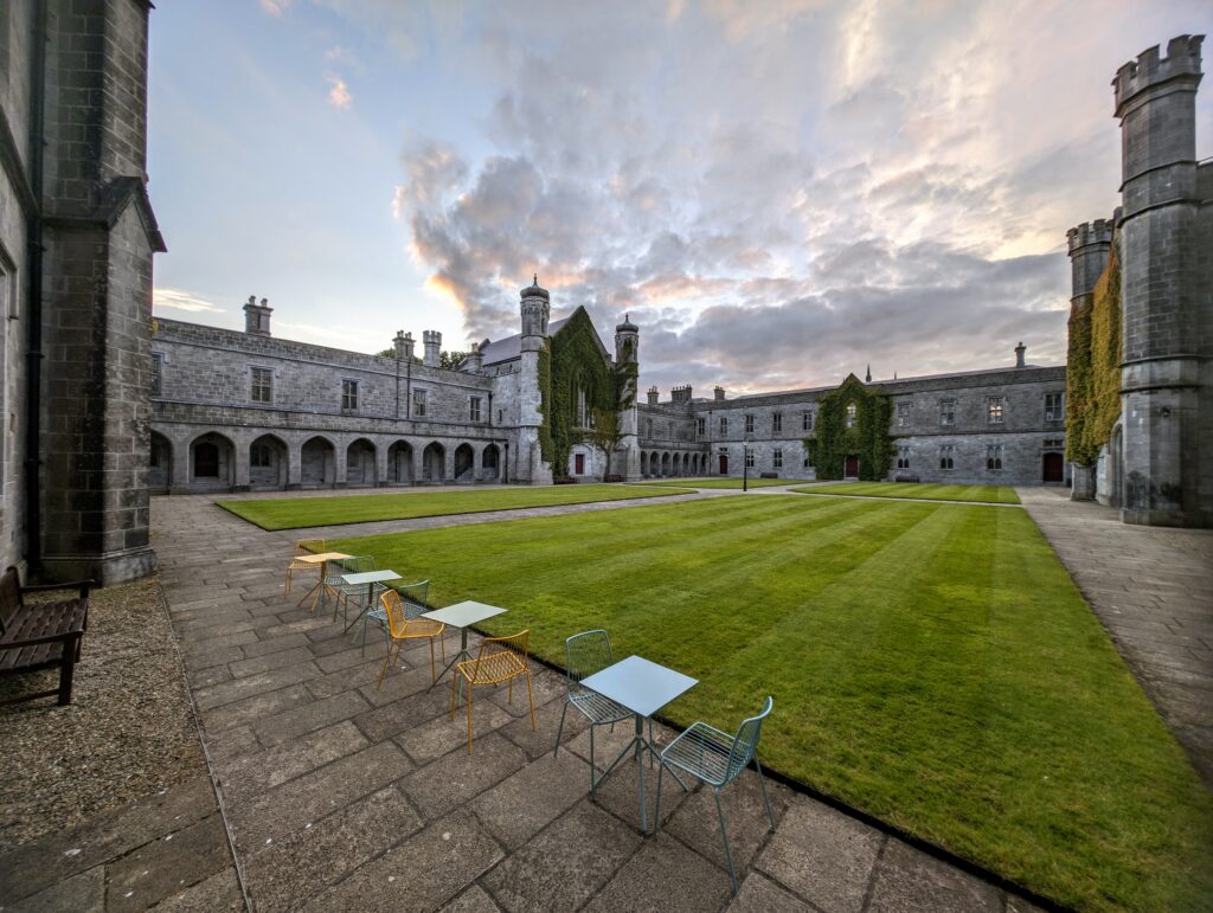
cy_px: 456
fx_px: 421
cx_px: 606
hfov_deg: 110.5
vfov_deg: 94.6
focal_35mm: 12
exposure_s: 1/198
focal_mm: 2.23
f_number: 1.95
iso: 37
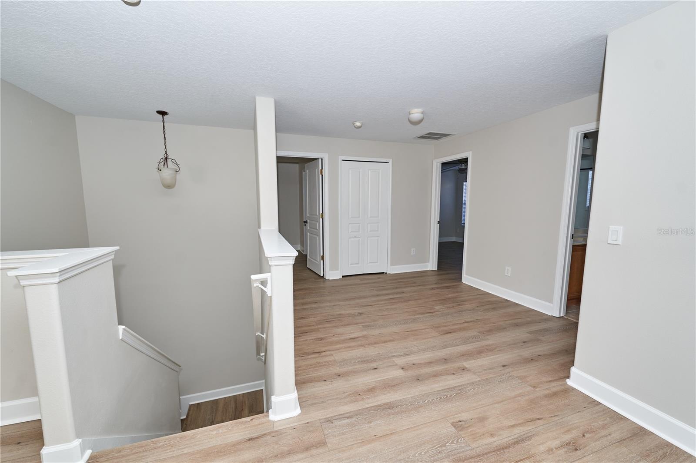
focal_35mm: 14
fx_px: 271
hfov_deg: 104.3
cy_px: 232
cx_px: 348
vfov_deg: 81.2
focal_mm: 14
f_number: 5
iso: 400
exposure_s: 1/200
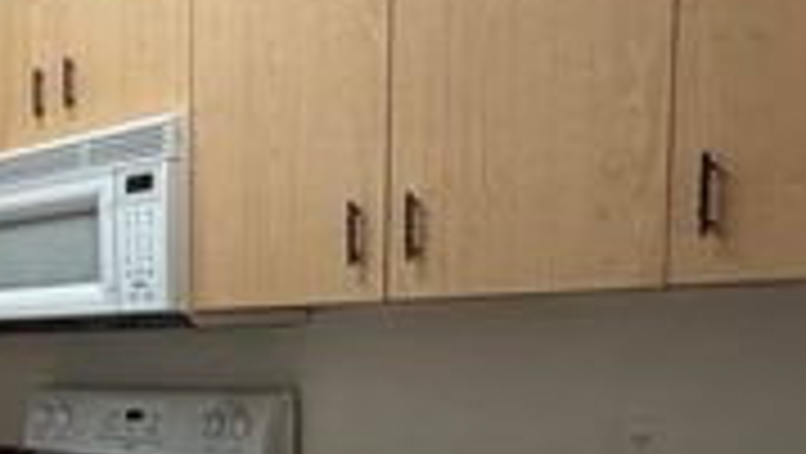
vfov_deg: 19.4
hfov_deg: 28.1
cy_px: 472
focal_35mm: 60
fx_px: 1283
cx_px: -268
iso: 250
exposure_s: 1/120
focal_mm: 2.22
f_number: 2.2
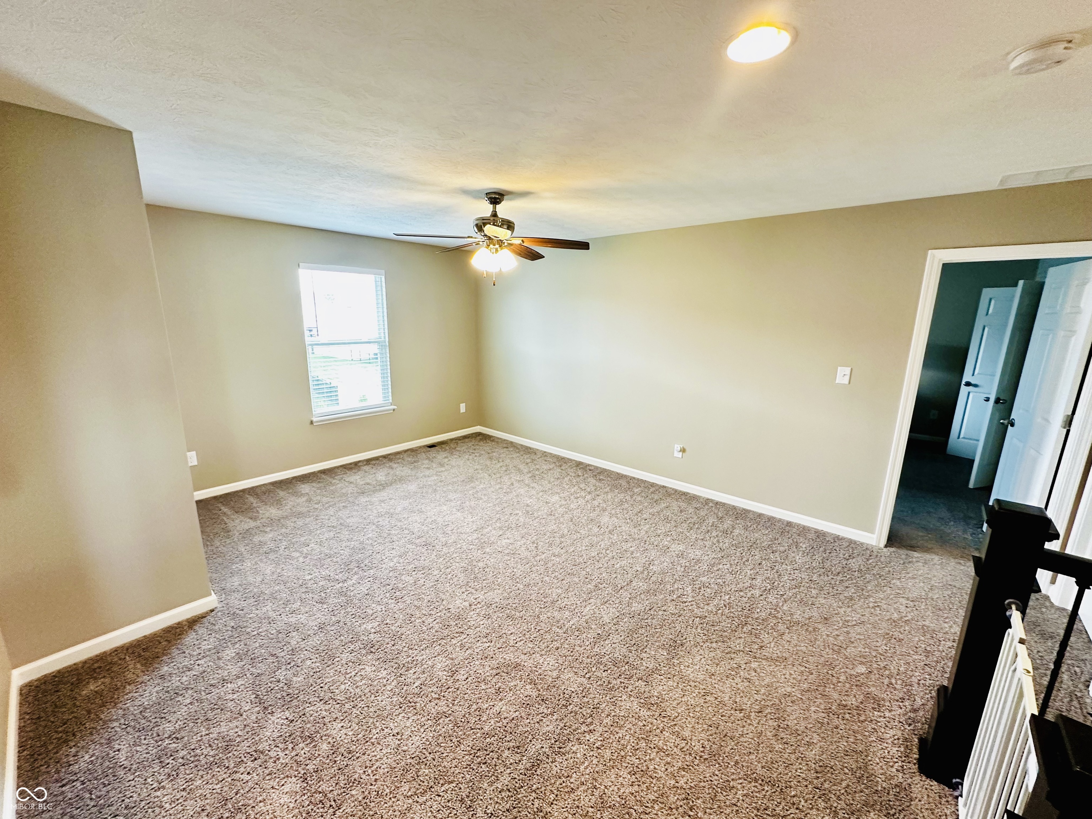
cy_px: 410
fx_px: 442
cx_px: 546
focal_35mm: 14
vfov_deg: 85.7
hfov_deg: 102.1
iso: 400
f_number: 2.2
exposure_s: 1/60
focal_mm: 2.22
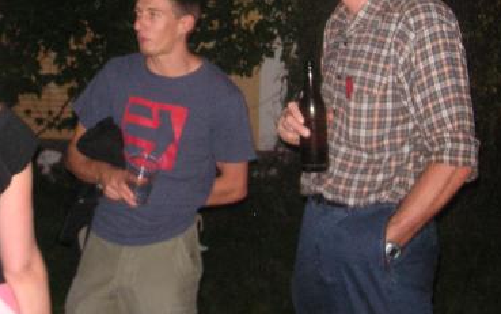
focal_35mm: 68
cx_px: 107
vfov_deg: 18.9
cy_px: 42
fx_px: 929
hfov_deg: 29.6
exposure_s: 1/45
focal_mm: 6.1
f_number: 2.8
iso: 160
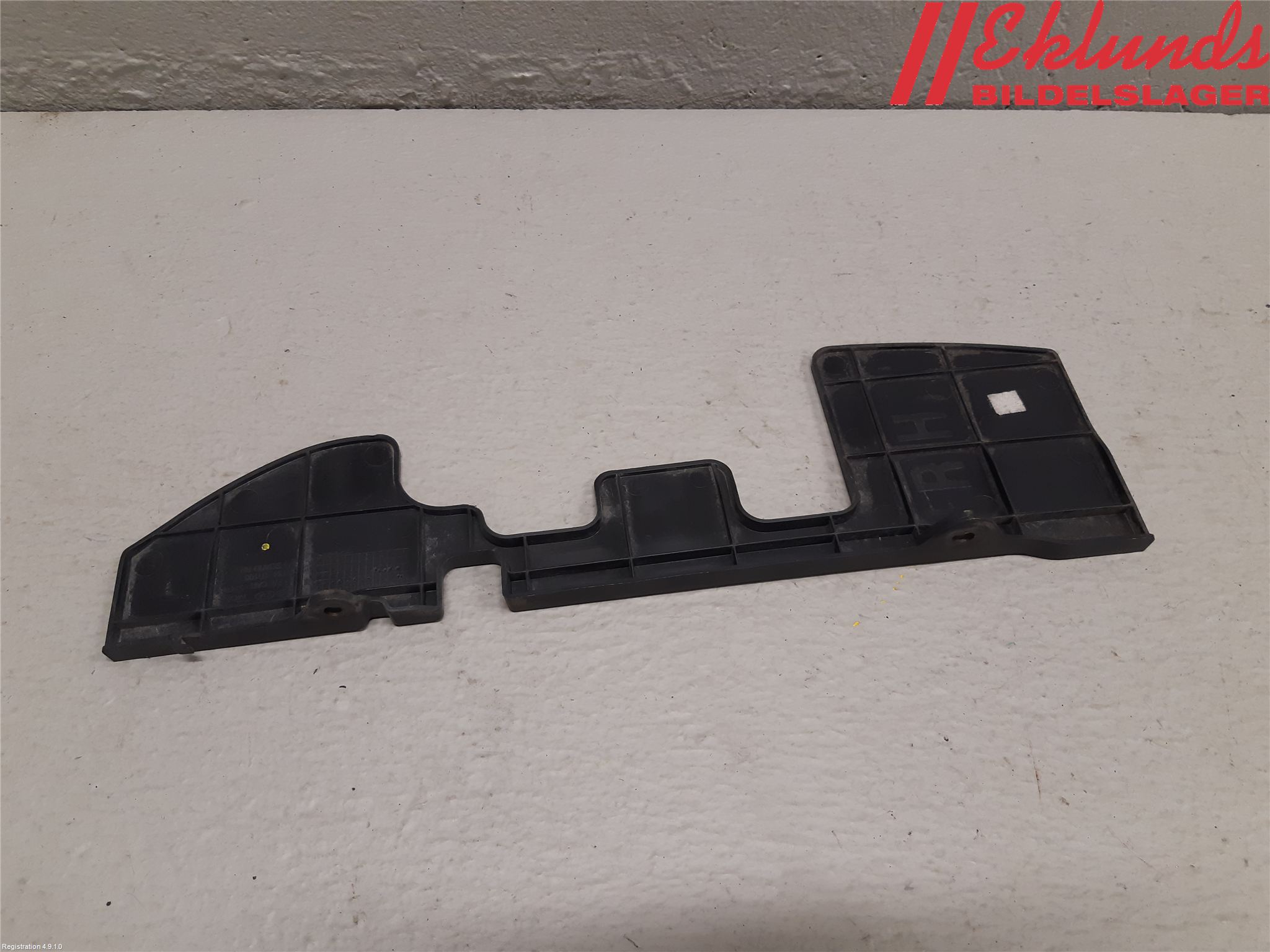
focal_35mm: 26
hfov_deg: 67.3
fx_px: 954
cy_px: 476
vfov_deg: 53.1
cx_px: 635
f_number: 1.7
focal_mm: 3.93
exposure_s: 1/50
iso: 100
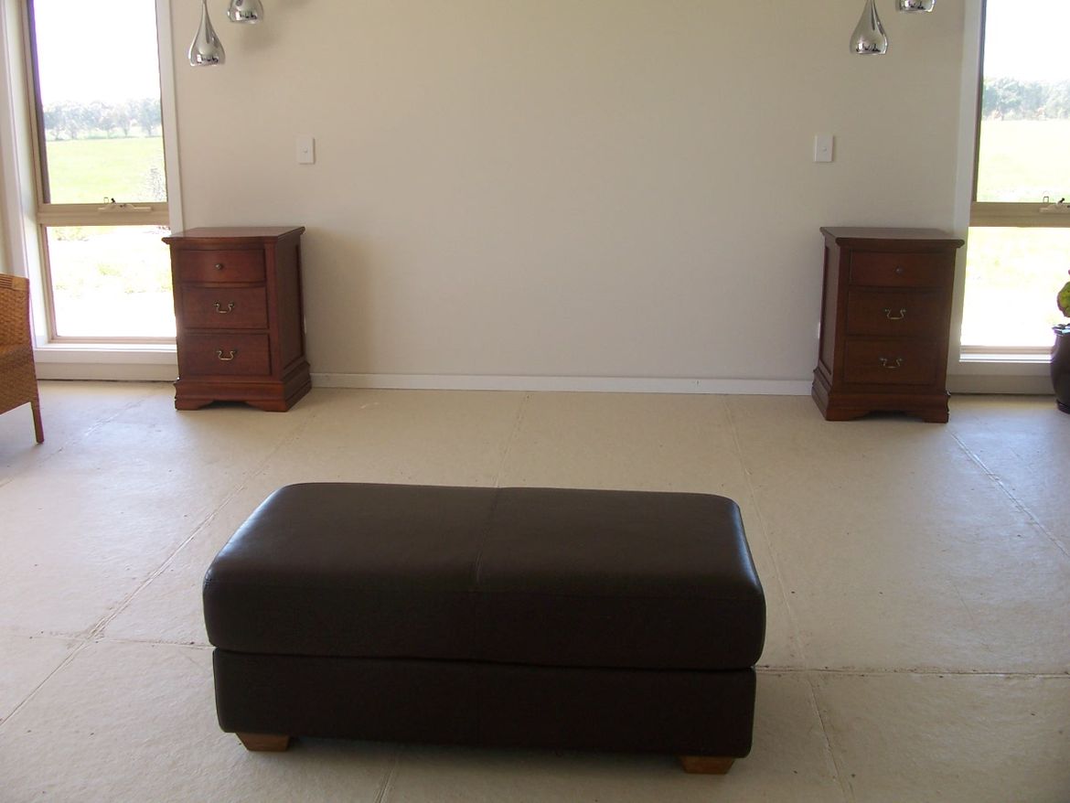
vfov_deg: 40.7
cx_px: 535
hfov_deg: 52.6
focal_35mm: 35
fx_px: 1082
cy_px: 402
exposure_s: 1/60
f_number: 2.8
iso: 80
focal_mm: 6
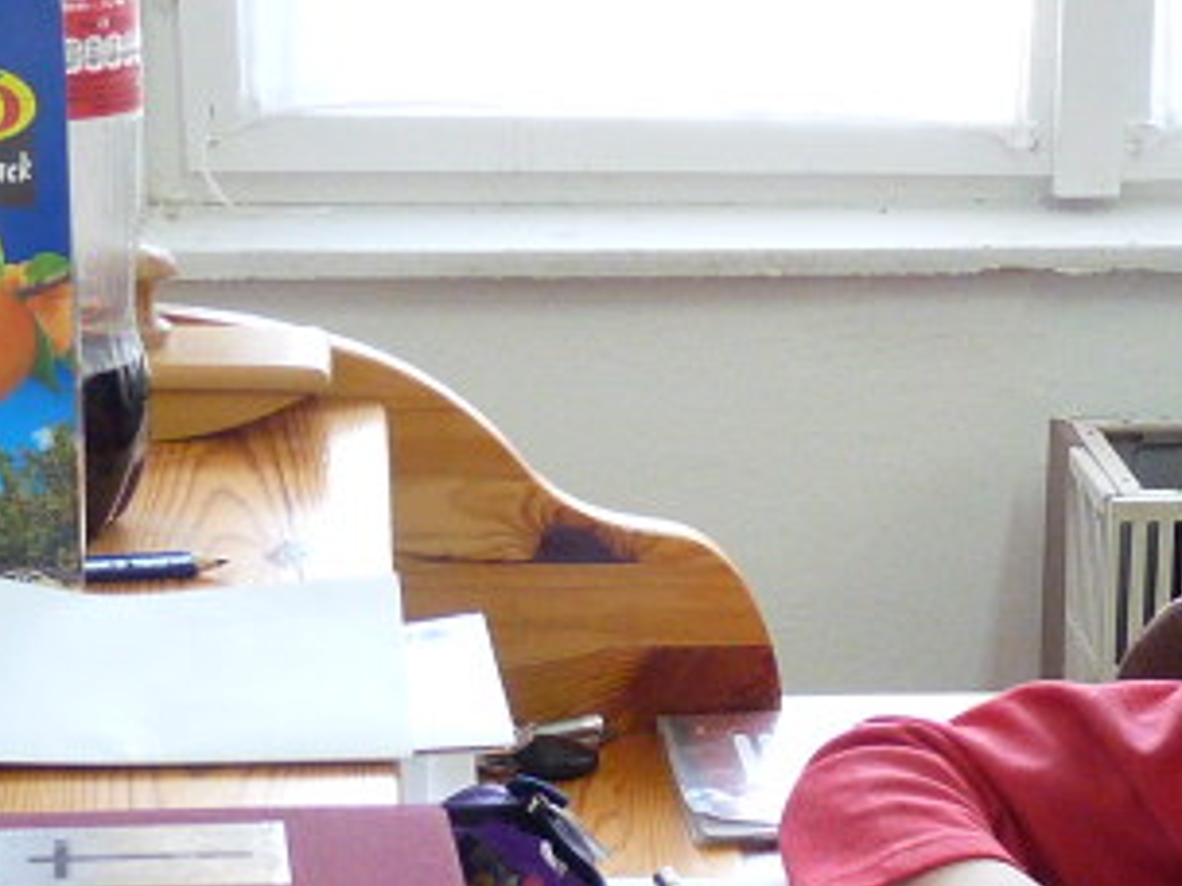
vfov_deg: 14.4
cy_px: 867
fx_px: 3449
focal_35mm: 101
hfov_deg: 19.3
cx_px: 906
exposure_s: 1/30
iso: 320
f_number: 2.8
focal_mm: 4.8
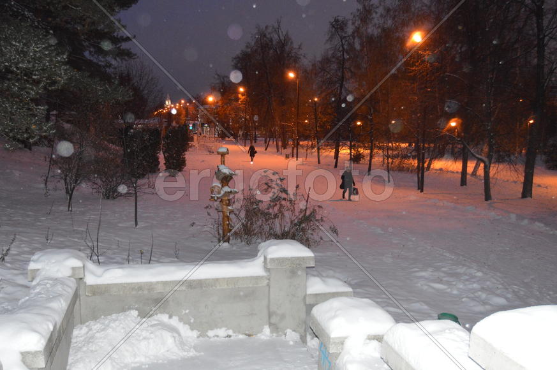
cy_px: 185
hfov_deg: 53.2
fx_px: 556
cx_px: 278
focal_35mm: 36
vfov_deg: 36.8
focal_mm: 24
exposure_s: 1/60
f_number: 3.8
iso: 3200
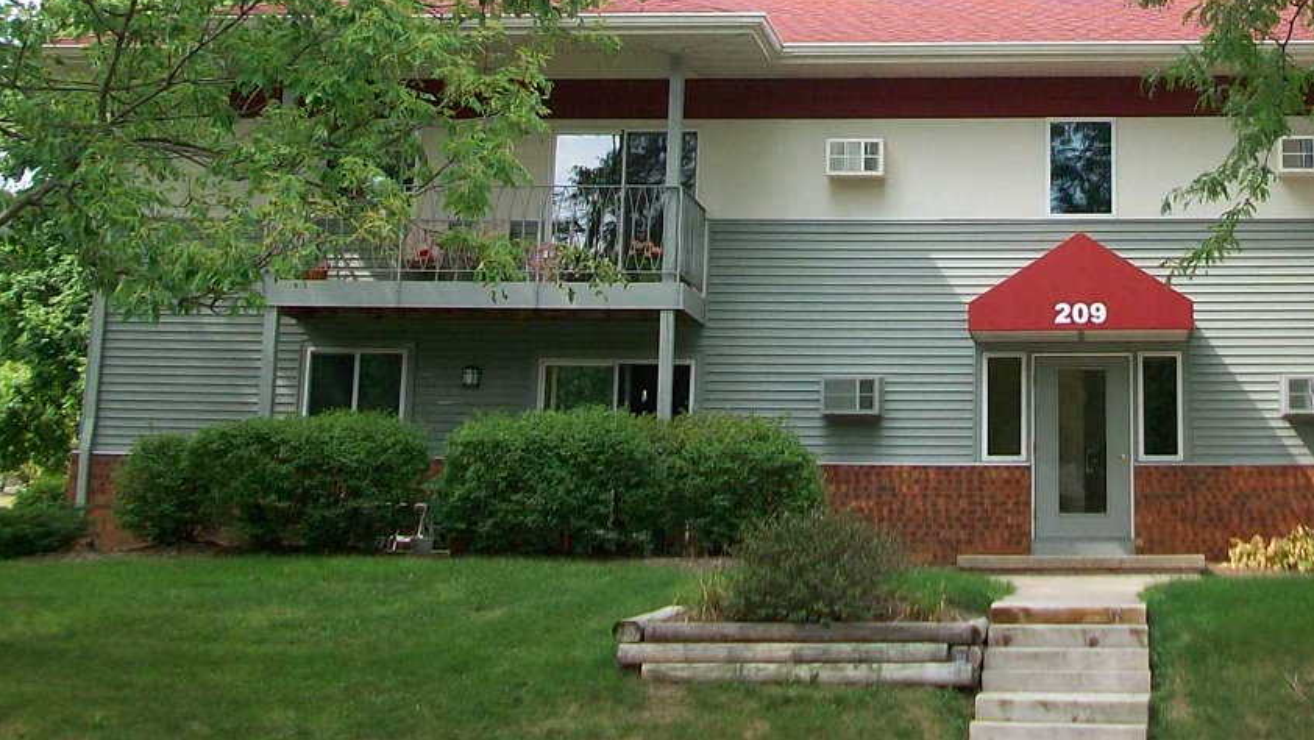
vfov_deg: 17.5
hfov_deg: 31.0
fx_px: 2300
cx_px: 1069
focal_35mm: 66
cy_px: -129
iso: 80
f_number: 2.8
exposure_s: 1/326
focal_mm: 5.7
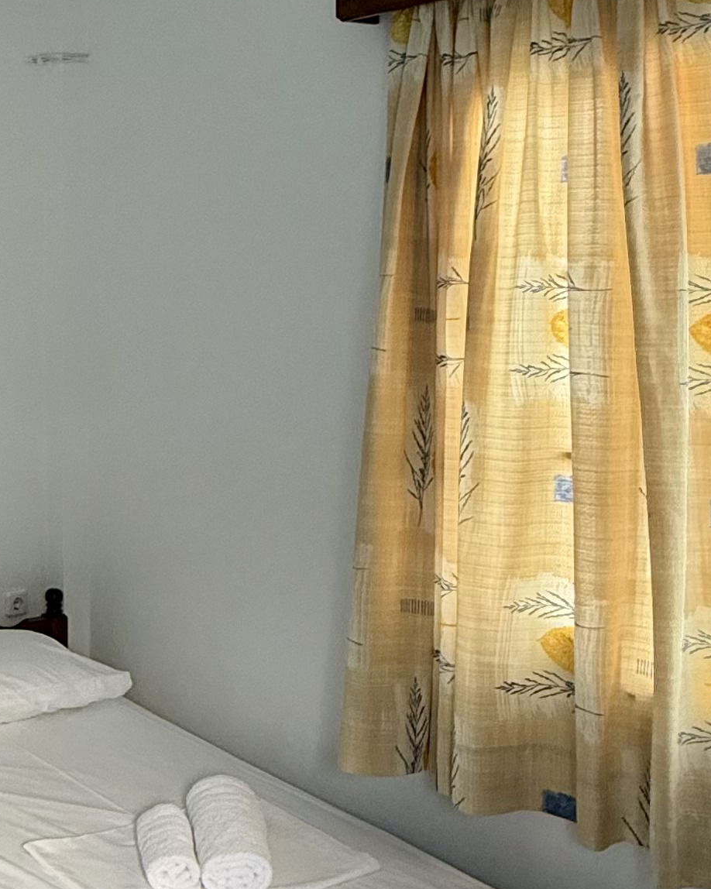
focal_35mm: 48
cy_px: 299
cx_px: -154
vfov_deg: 38.4
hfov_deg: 27.5
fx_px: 1263
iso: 200
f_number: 2.2
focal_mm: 2.22
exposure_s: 1/99
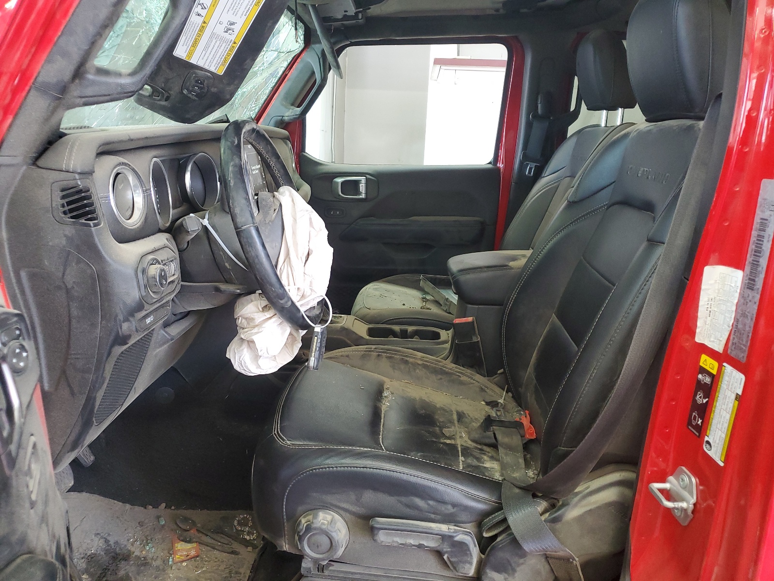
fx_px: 581
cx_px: 387
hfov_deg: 67.3
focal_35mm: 26
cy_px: 290
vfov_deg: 53.1
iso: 185
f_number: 1.5
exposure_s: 1/60.2
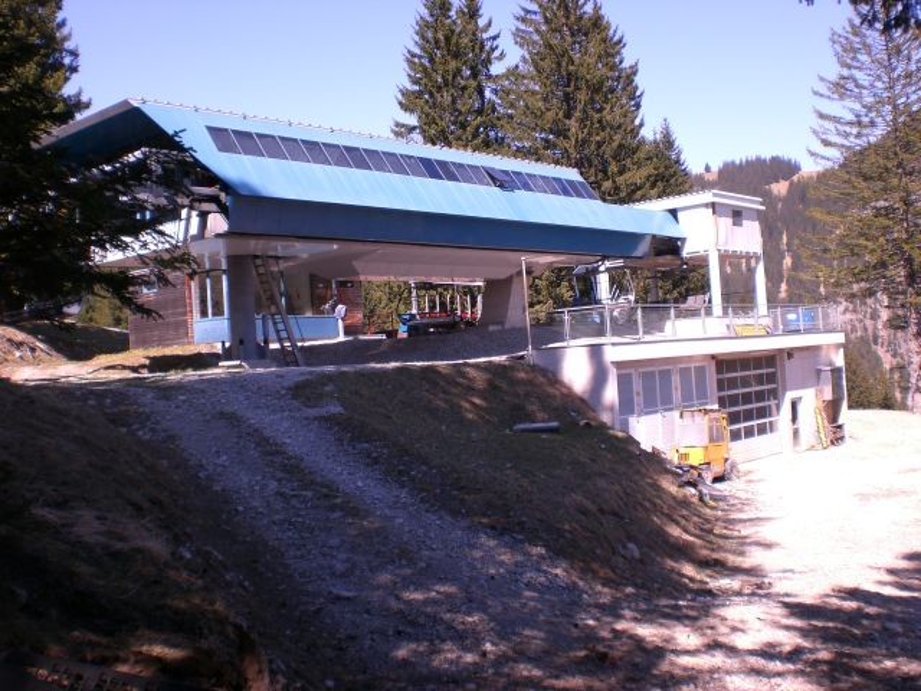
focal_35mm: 38
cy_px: 346
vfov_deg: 37.7
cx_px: 460
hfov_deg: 49.0
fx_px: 1011
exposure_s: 1/200
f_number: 4.4
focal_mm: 6.3
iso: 50
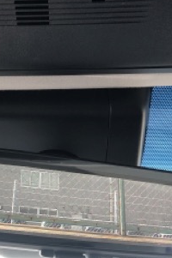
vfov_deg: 32.4
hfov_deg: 21.7
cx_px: 52
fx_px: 445
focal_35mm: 62
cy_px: 125
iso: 32
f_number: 1.8
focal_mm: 3.99
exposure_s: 1/120
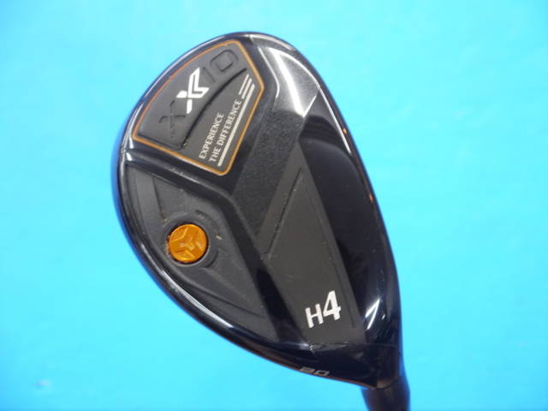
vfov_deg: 17.6
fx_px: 1330
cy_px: 206
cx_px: 274
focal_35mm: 84
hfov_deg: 23.3
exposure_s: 1/50
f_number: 5.6
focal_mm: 42
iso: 800
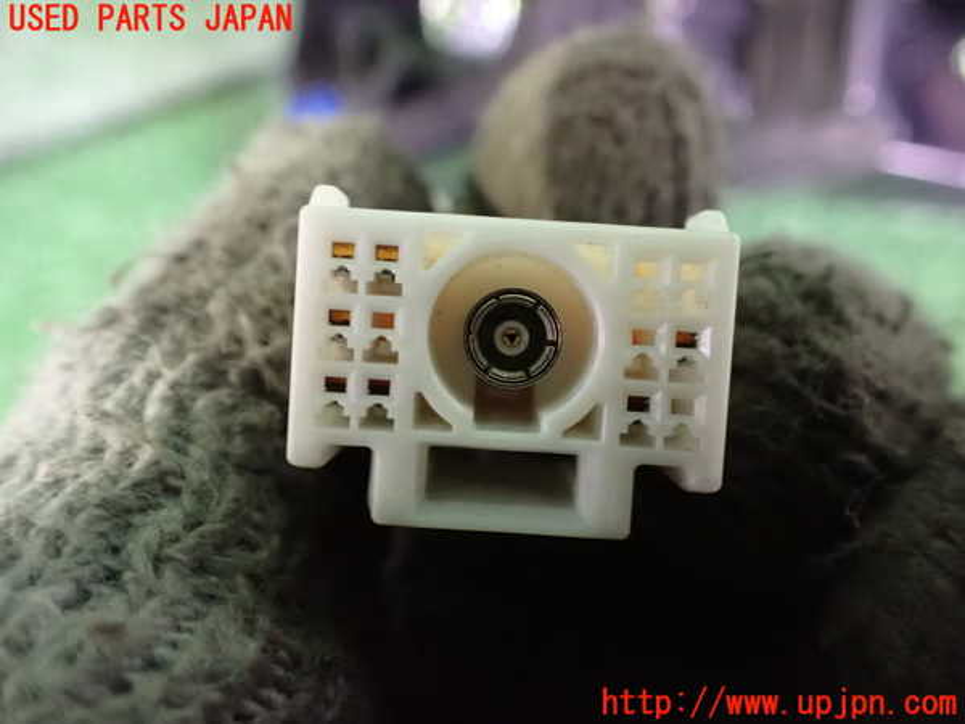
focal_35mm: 30
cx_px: 482
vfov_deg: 46.8
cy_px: 362
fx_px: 836
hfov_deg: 60.0
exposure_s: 1/20
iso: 1600
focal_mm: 5.4
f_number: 2.3
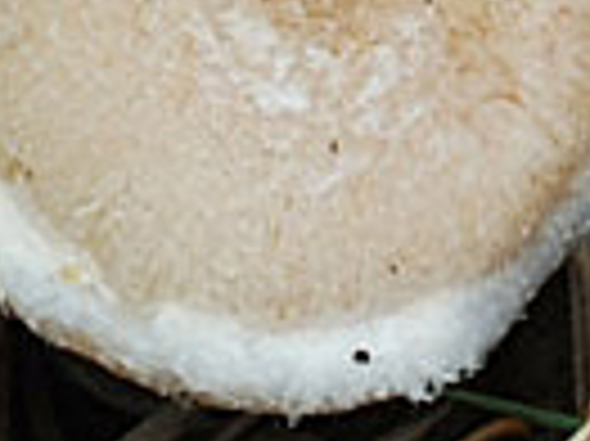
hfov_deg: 12.6
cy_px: 295
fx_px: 2622
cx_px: -99
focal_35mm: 154
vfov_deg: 9.6
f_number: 22
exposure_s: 1/1.6
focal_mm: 20
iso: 200
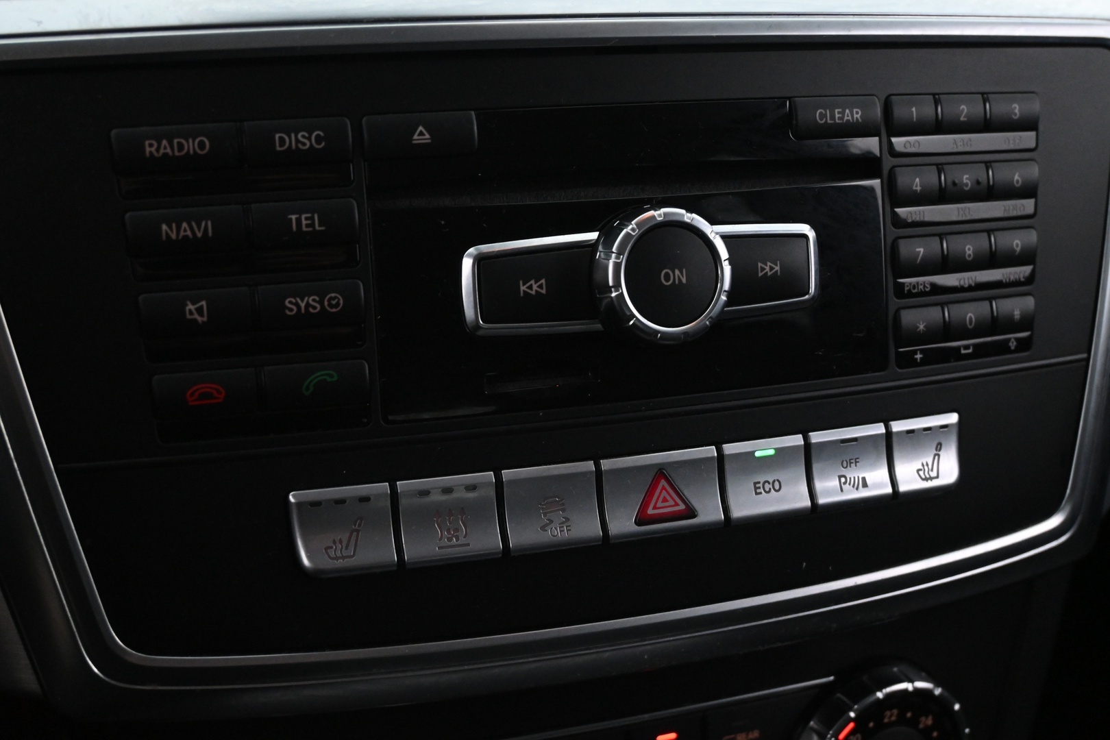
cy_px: 370
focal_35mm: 47
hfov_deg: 41.7
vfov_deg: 28.5
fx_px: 1457
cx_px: 555
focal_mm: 31.5
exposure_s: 1/50
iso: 3600
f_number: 5
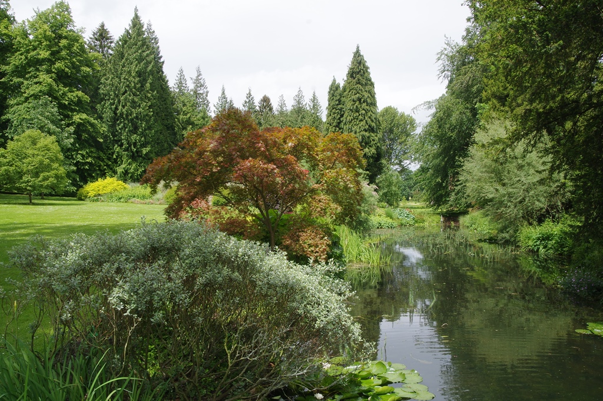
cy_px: 200
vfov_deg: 47.9
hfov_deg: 67.4
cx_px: 302
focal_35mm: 27
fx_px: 452
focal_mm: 18
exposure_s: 1/60
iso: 200
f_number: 16
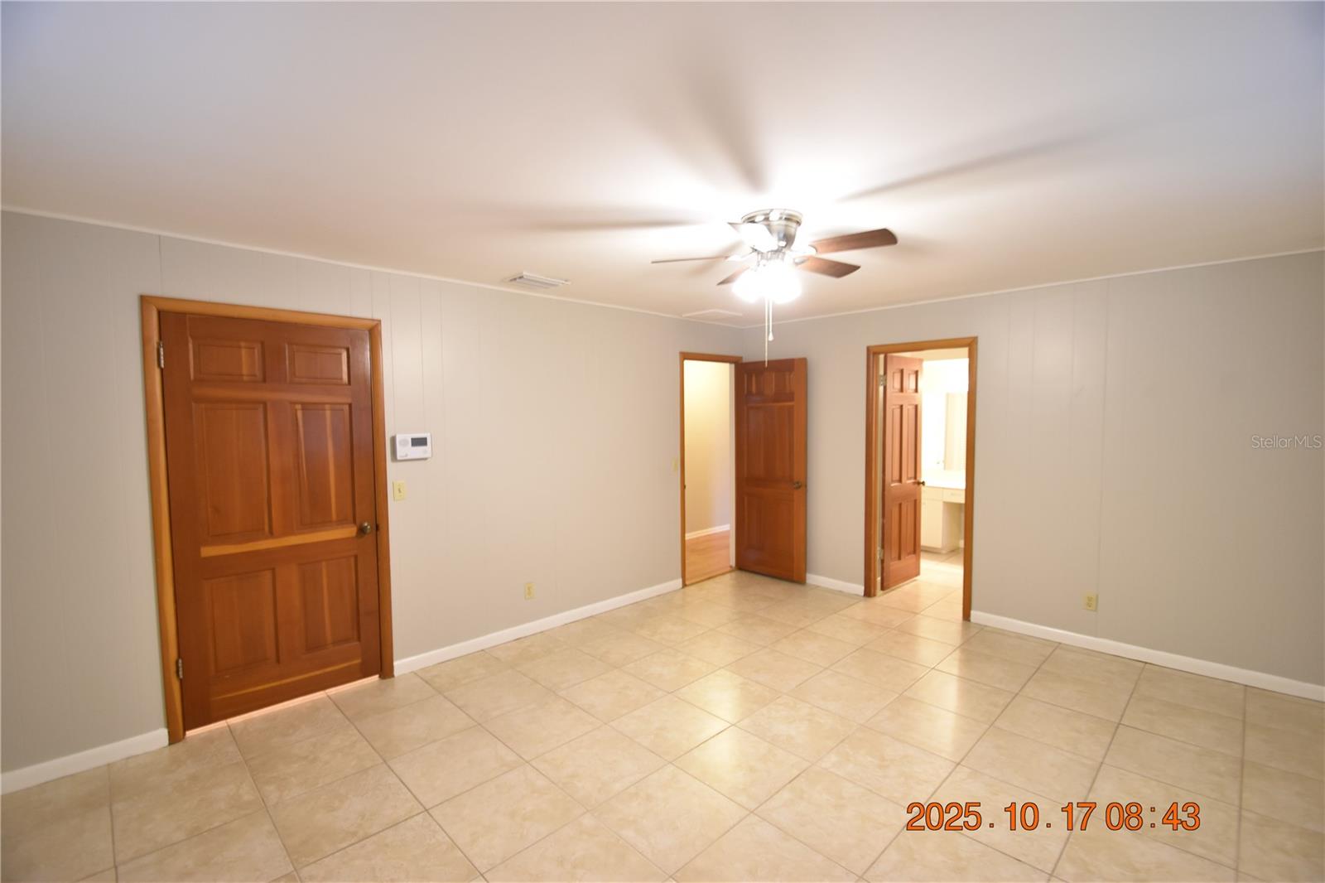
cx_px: 662
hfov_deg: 100.4
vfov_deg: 77.3
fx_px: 552
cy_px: 442
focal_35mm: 15
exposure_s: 1/10
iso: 800
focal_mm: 10
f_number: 3.5
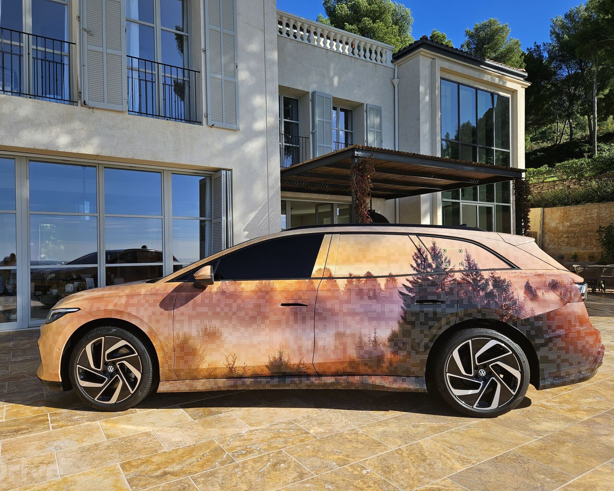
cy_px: 246
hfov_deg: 70.3
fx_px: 436
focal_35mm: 24
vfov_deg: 58.8
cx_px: 302
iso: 25
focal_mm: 5.4
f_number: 1.8
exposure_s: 1/1365
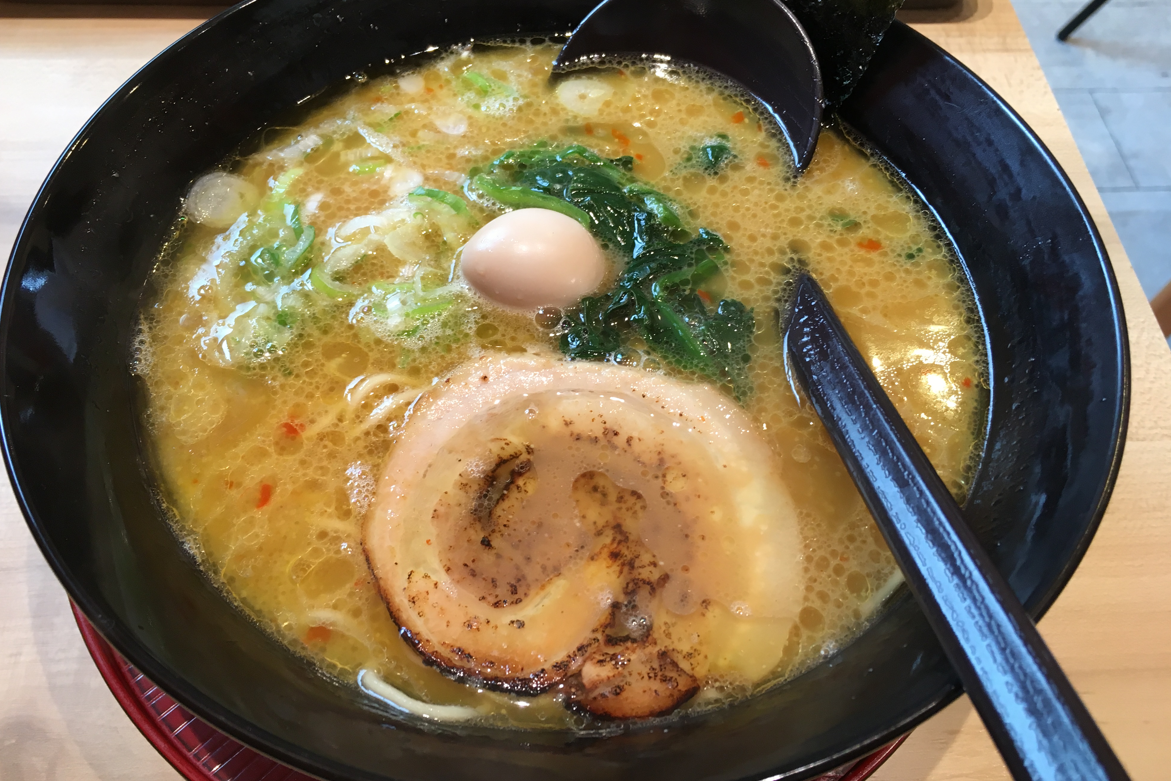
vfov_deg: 42.3
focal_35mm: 31
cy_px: 369
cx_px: 570
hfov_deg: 60.3
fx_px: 1008
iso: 50
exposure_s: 1/30
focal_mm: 4.15
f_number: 2.2
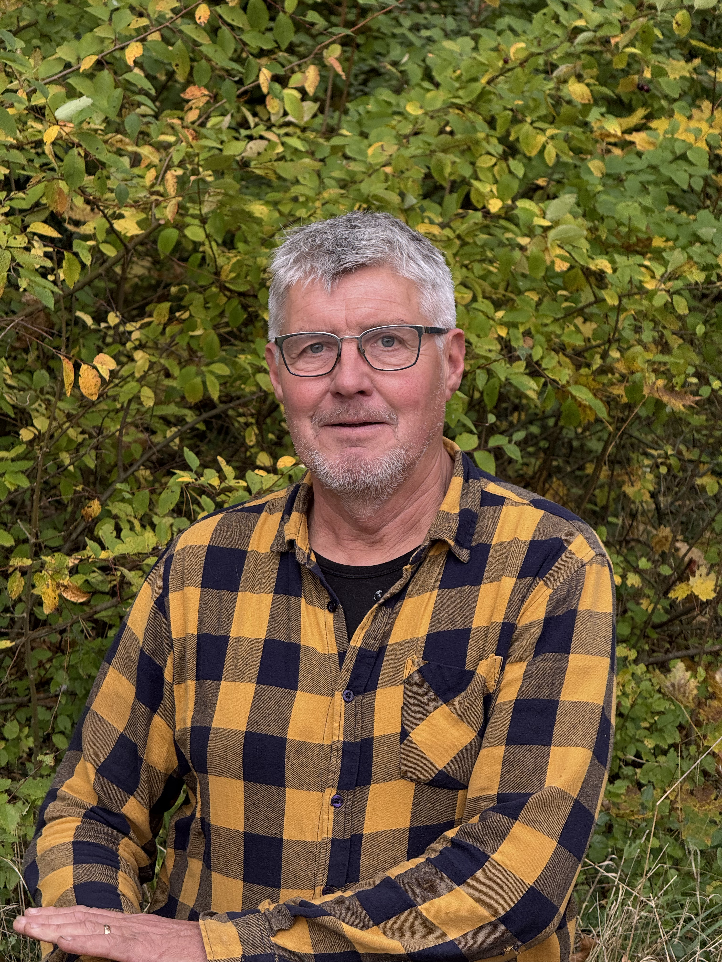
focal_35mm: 120
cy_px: 481
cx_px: 361
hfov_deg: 12.3
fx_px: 3337
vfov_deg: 16.4
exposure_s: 1/99
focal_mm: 15.66
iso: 64
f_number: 2.8
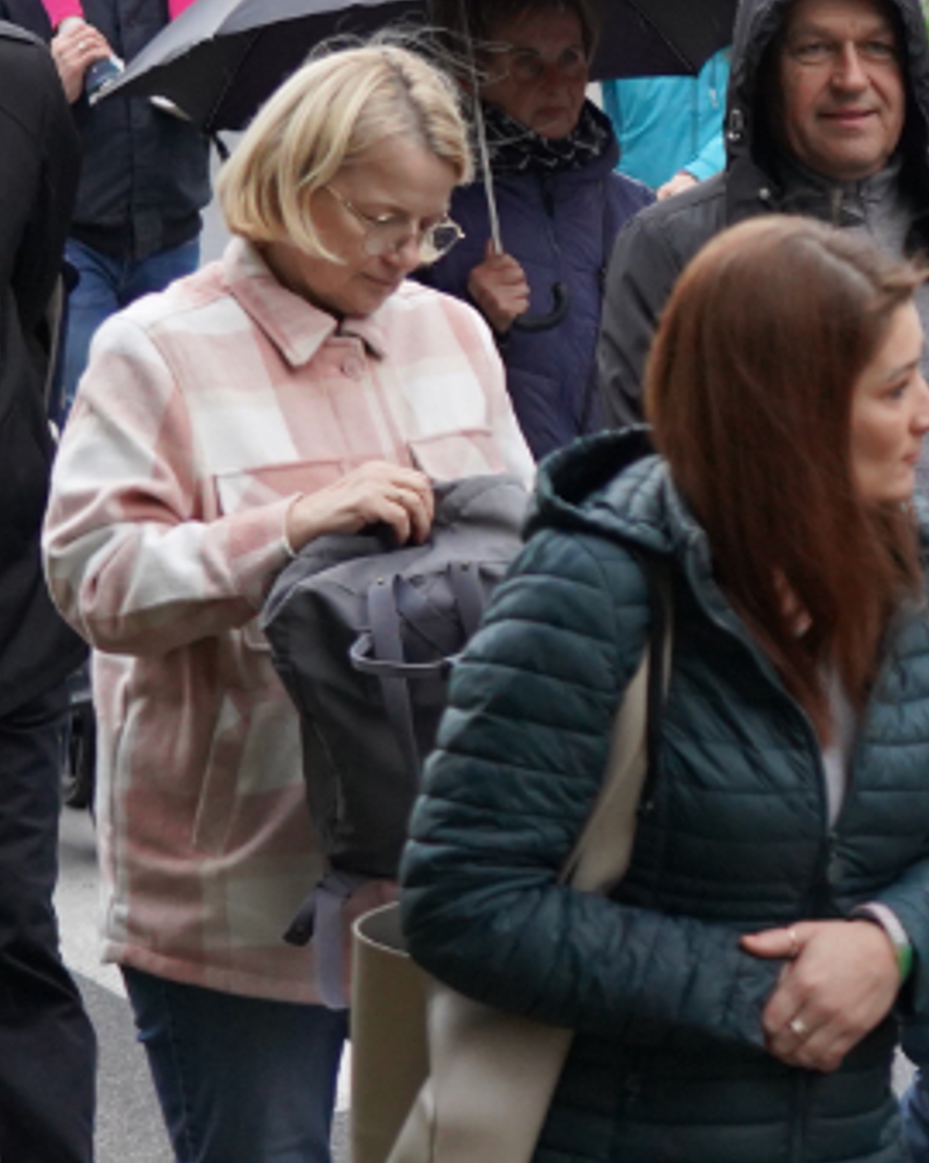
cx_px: 1607
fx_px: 5470
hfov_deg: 9.3
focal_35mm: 159
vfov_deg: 12.1
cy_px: 422
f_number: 4
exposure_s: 1/160
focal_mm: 44
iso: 2500
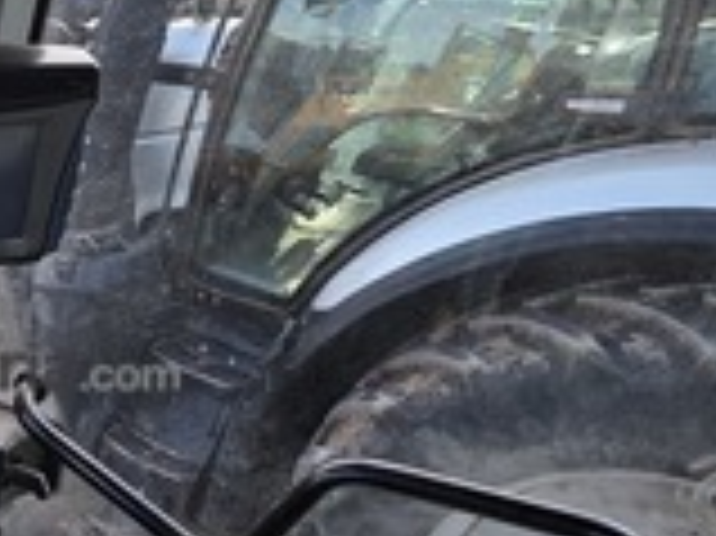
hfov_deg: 33.6
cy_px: 365
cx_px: -155
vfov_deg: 31.8
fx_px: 930
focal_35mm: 45
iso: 40
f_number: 1.9
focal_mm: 2.2
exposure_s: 1/247
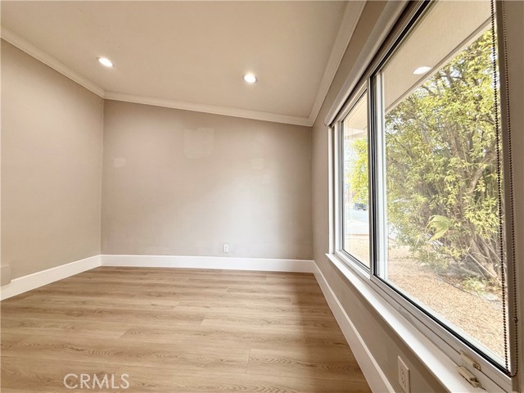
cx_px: 262
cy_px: 196
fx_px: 212
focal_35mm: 14
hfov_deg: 102.1
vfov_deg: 85.7
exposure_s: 1/120
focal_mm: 2.22
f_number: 2.2
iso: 80
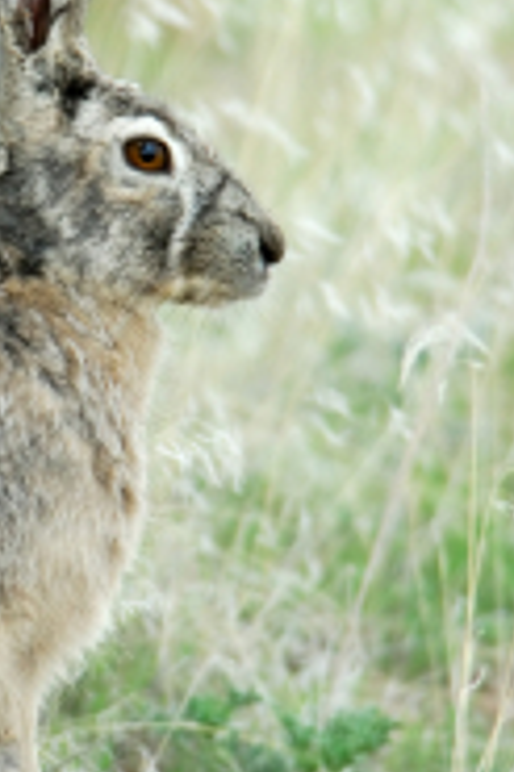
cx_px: -29
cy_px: 278
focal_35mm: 1718
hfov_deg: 0.8
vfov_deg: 1.2
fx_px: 36860
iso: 640
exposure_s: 1/640
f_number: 6.7
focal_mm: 500
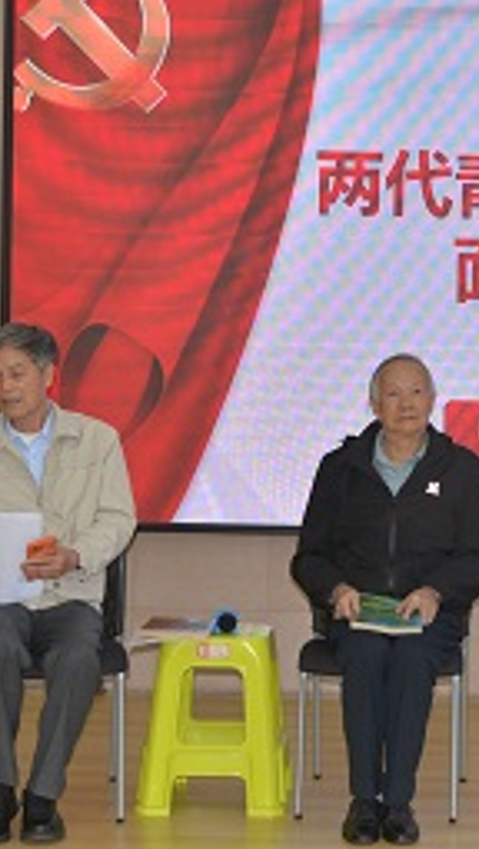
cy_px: 395
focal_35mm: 82
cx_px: 532
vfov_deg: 25.9
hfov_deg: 14.4
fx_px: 1846
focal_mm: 40
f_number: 4
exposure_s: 1/60
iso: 125
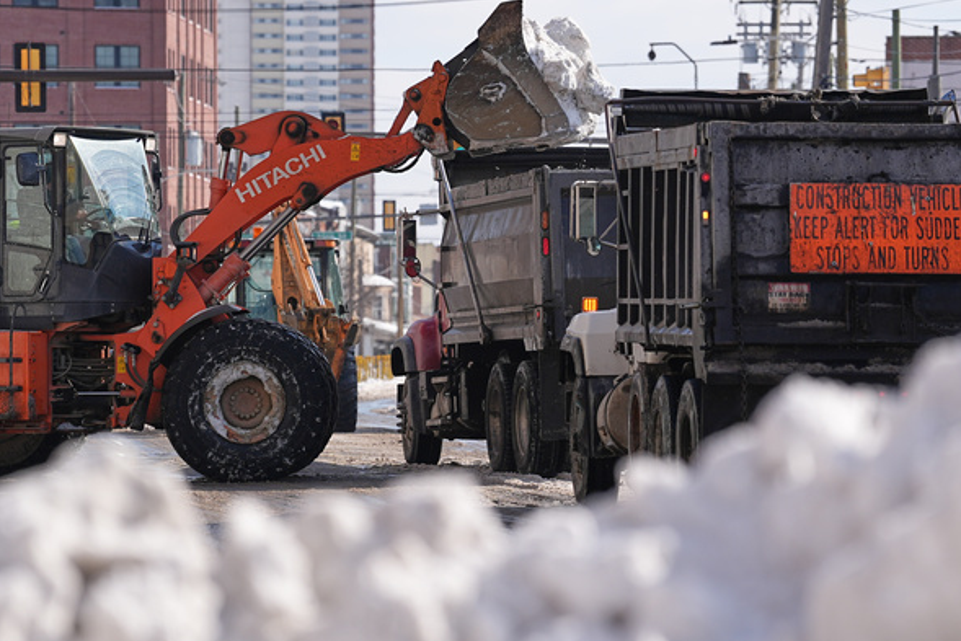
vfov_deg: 5.6
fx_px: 6541
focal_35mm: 245
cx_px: 375
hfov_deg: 8.4
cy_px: 387
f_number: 3.2
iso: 250
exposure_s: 1/5000
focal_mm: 141
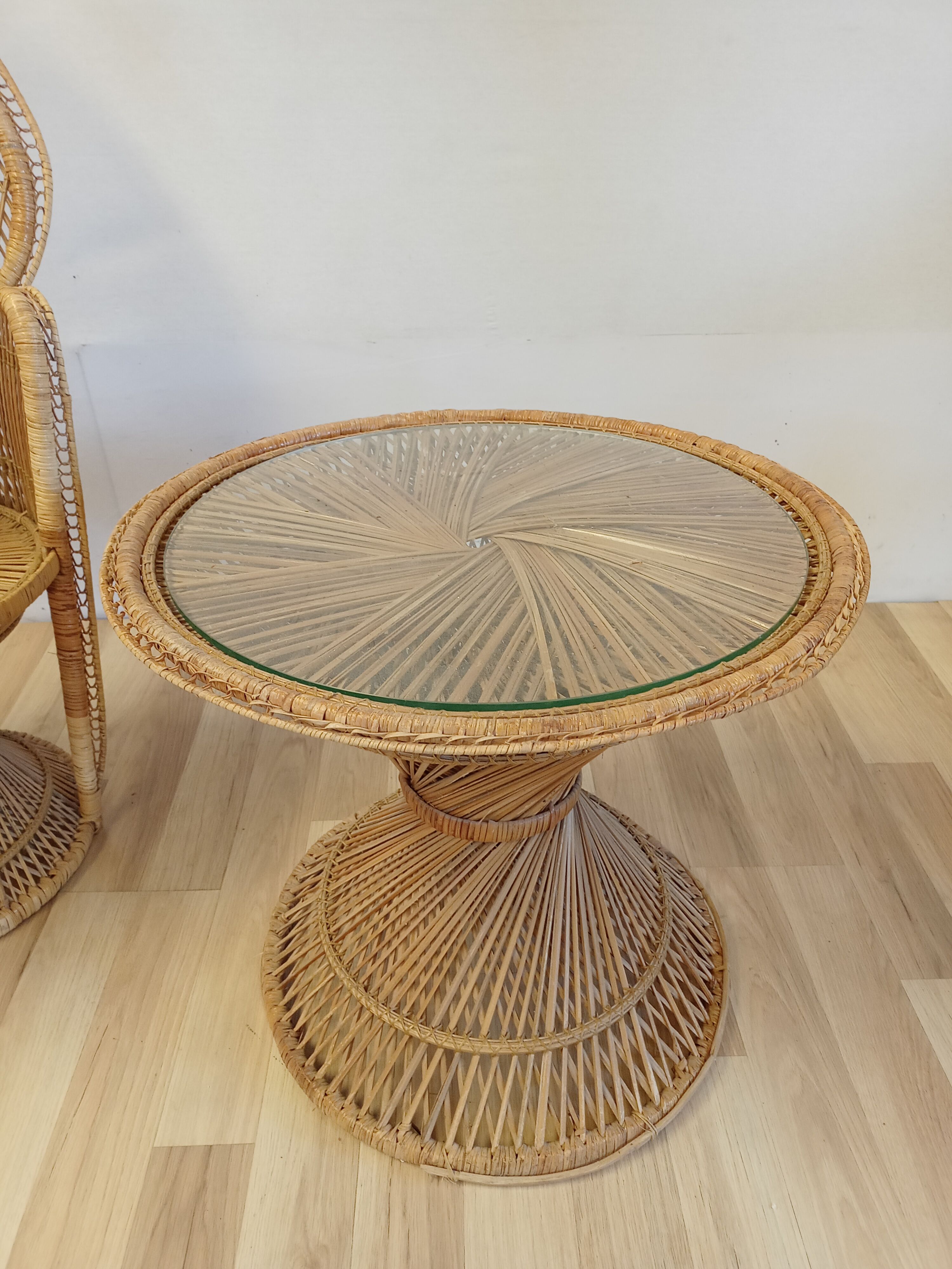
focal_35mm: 28
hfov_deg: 49.7
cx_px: 476
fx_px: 1027
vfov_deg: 63.4
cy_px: 634
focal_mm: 3.77
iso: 352
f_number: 1.79
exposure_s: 1/50
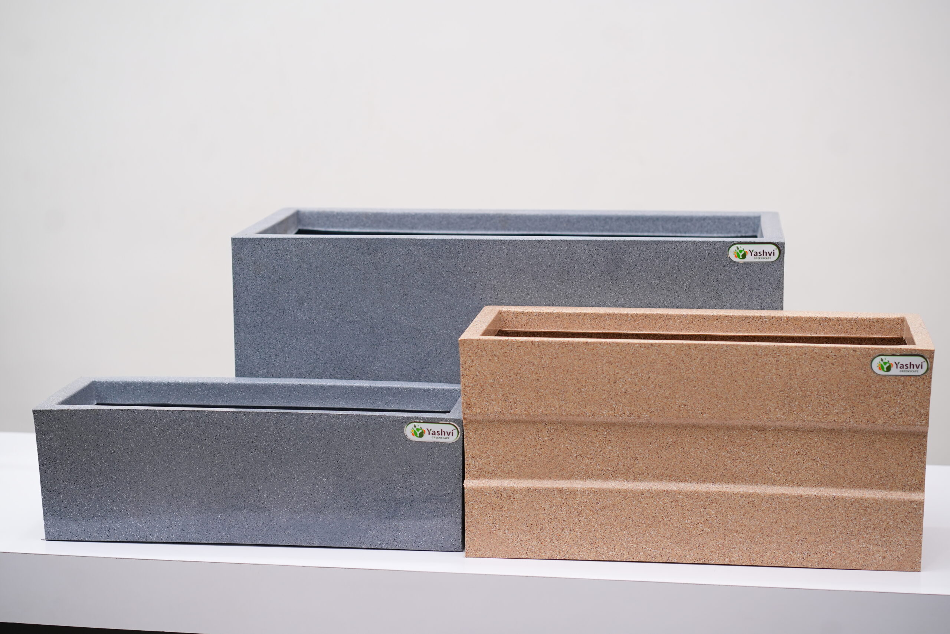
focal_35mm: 85
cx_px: 475
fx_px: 2243
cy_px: 317
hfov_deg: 23.9
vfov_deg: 16.1
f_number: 3.5
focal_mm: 85
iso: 640
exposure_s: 1/80
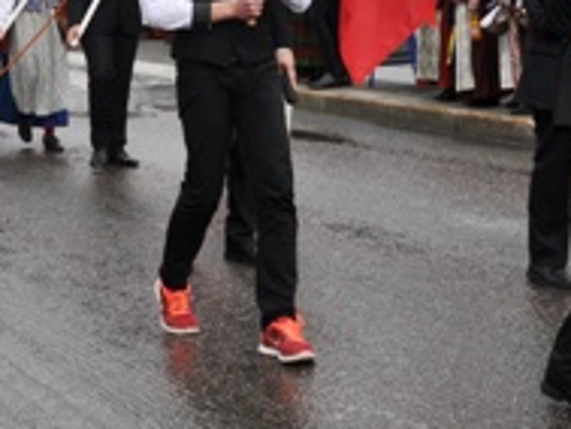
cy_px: -45
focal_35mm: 103
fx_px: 1706
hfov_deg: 18.9
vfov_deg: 14.0
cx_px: 157
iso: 200
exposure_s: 1/200
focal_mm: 25
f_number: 11
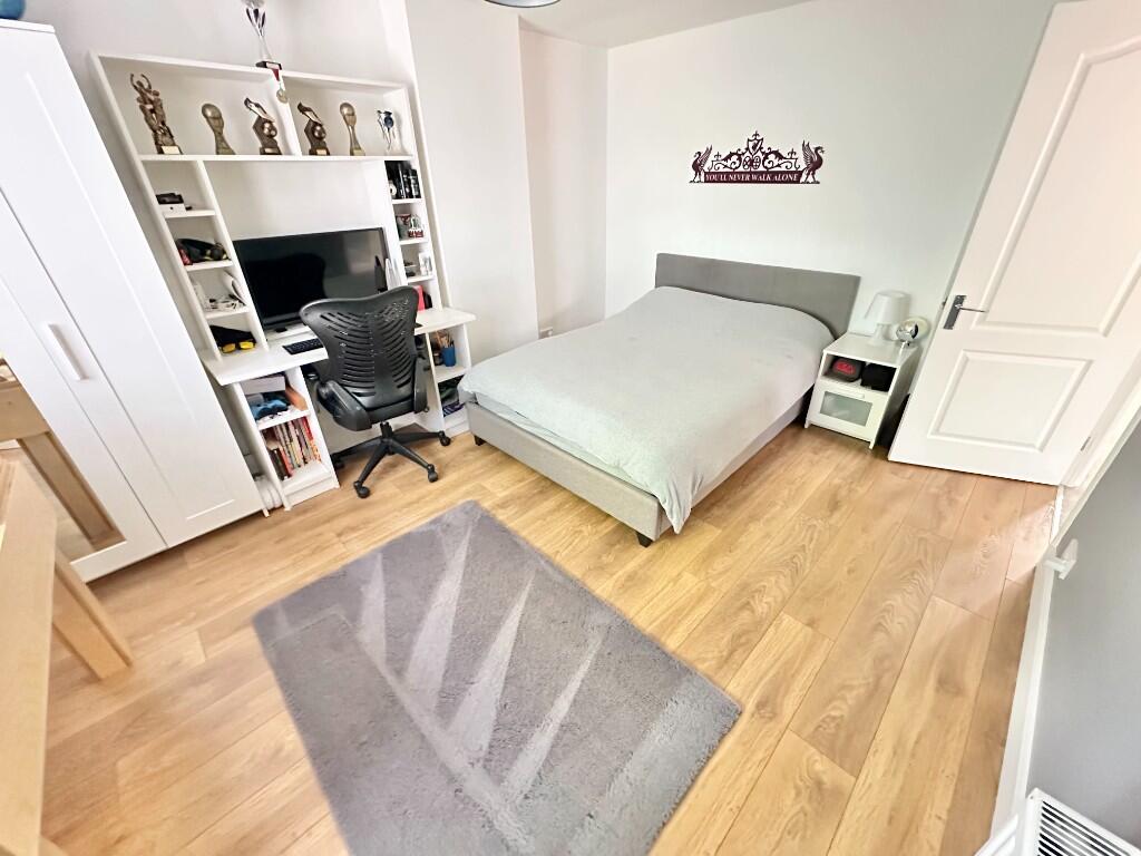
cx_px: 570
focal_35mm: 14
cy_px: 428
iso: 1250
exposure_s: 1/34
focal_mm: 2.22
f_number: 2.2
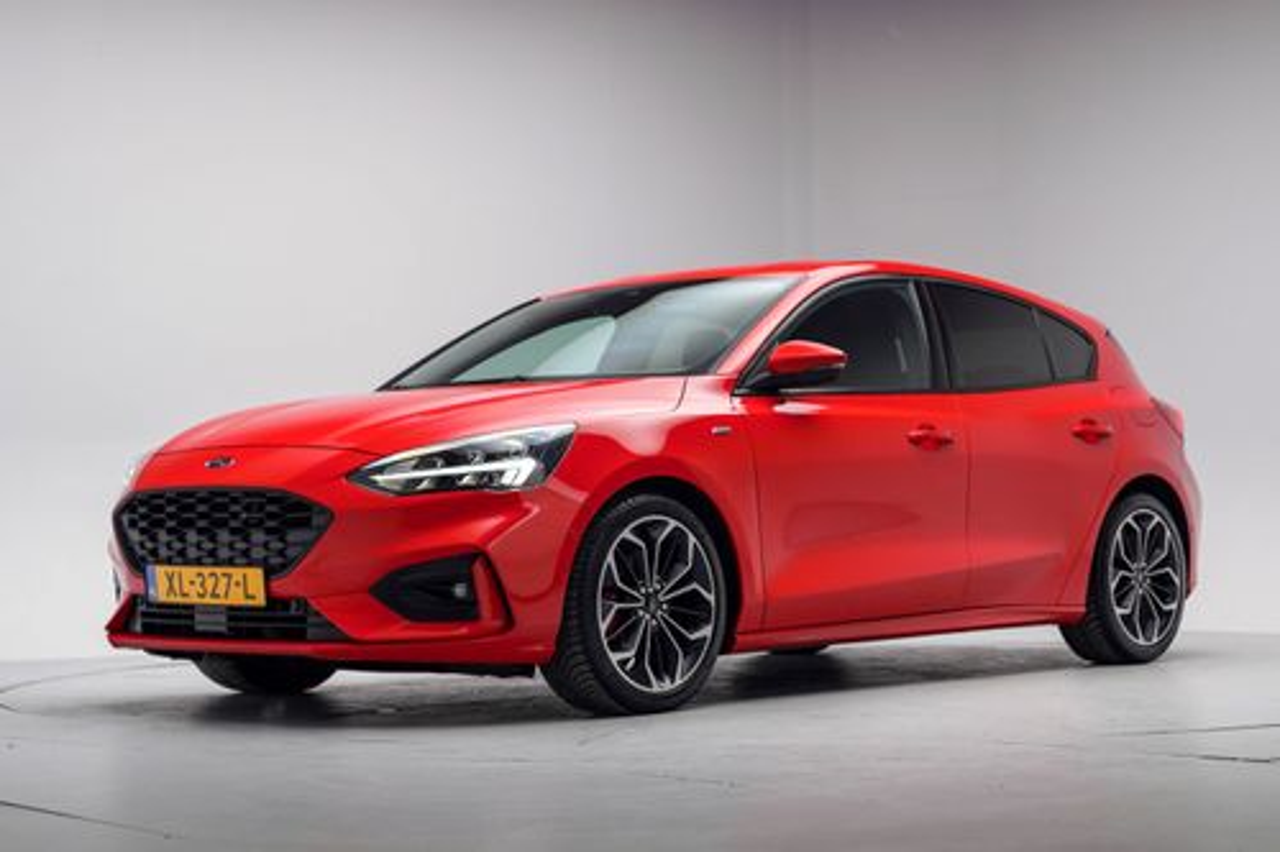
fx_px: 1777
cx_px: 640
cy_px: 426
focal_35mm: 50
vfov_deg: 27.0
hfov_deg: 39.6
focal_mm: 50
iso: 100
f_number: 4
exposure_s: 1/13
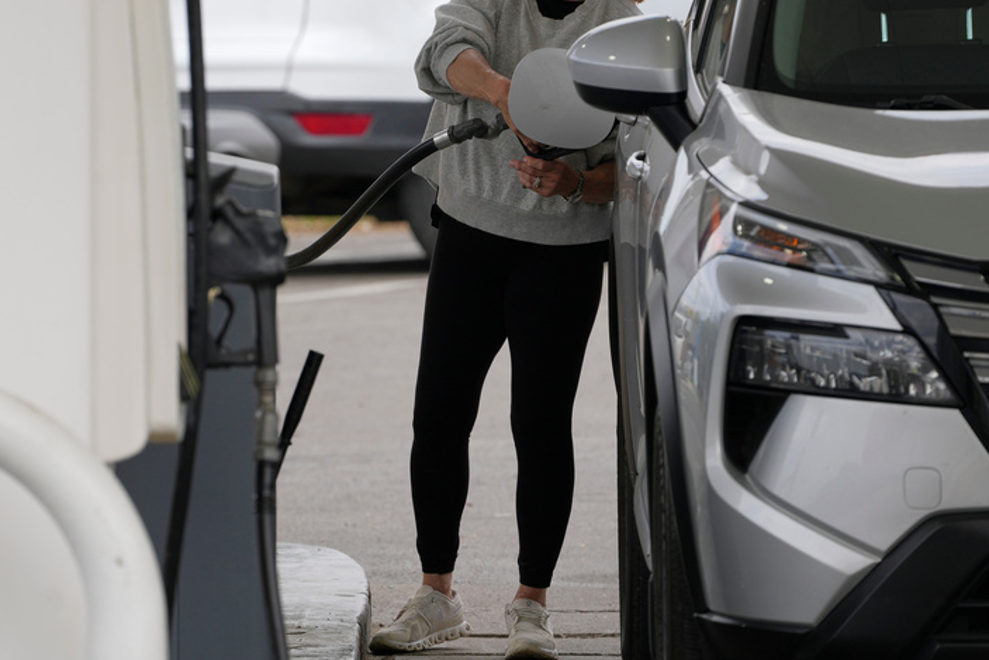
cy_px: 259
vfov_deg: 2.9
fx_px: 13079
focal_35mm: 476
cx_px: 331
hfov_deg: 4.3
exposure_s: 1/200
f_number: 8
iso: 100
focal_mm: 327
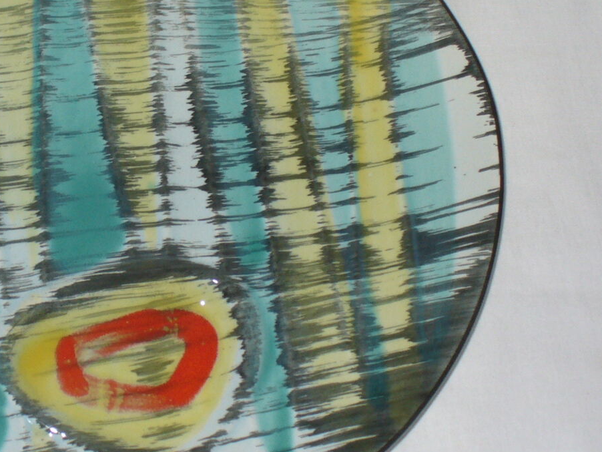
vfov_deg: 17.5
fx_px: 1461
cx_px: 163
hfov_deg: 23.1
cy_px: 115
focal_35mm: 84
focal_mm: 6.1
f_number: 2.8
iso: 100
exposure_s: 1/30
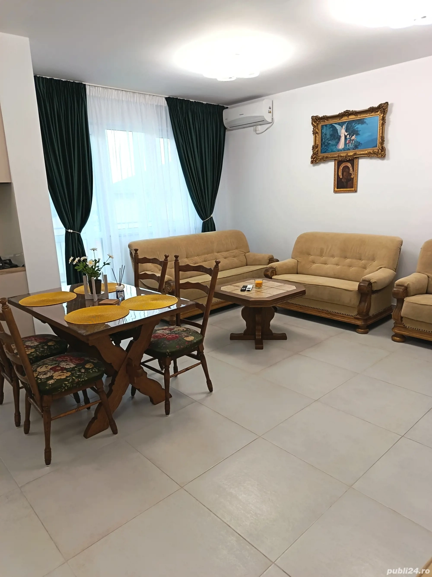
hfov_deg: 56.8
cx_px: 216
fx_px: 399
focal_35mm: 24
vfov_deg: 71.6
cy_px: 288
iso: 558
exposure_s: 1/100
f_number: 1.75
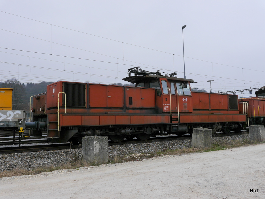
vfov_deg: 39.7
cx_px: 132
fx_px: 276
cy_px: 100
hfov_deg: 51.4
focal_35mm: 36
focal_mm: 18
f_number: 6.3
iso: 160
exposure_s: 1/250
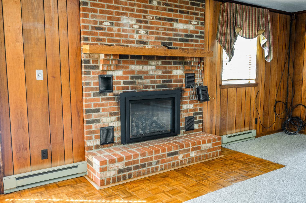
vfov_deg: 43.5
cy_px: 102
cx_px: 153
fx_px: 255
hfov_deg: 62.0
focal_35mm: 30
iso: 400
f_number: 4
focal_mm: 30
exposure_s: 1/8
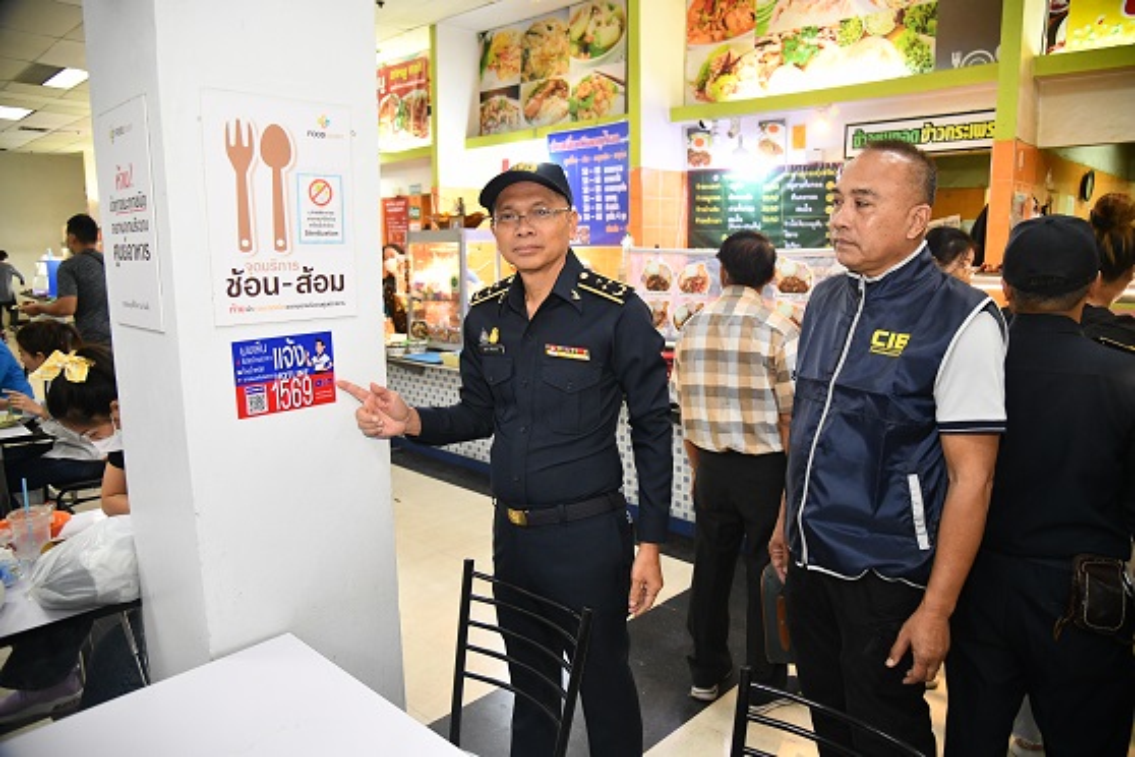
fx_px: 757
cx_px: 568
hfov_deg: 73.7
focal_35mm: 24
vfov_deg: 53.1
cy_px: 378
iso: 4000
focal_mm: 24
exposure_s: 1/160
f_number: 4
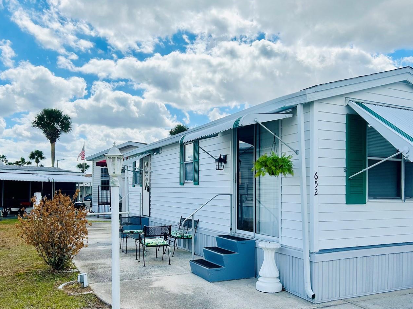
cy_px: 180
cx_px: 212
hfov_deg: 55.4
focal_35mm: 33
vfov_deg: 42.8
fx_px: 394
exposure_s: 1/8000
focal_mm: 5.7
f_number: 1.5
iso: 50
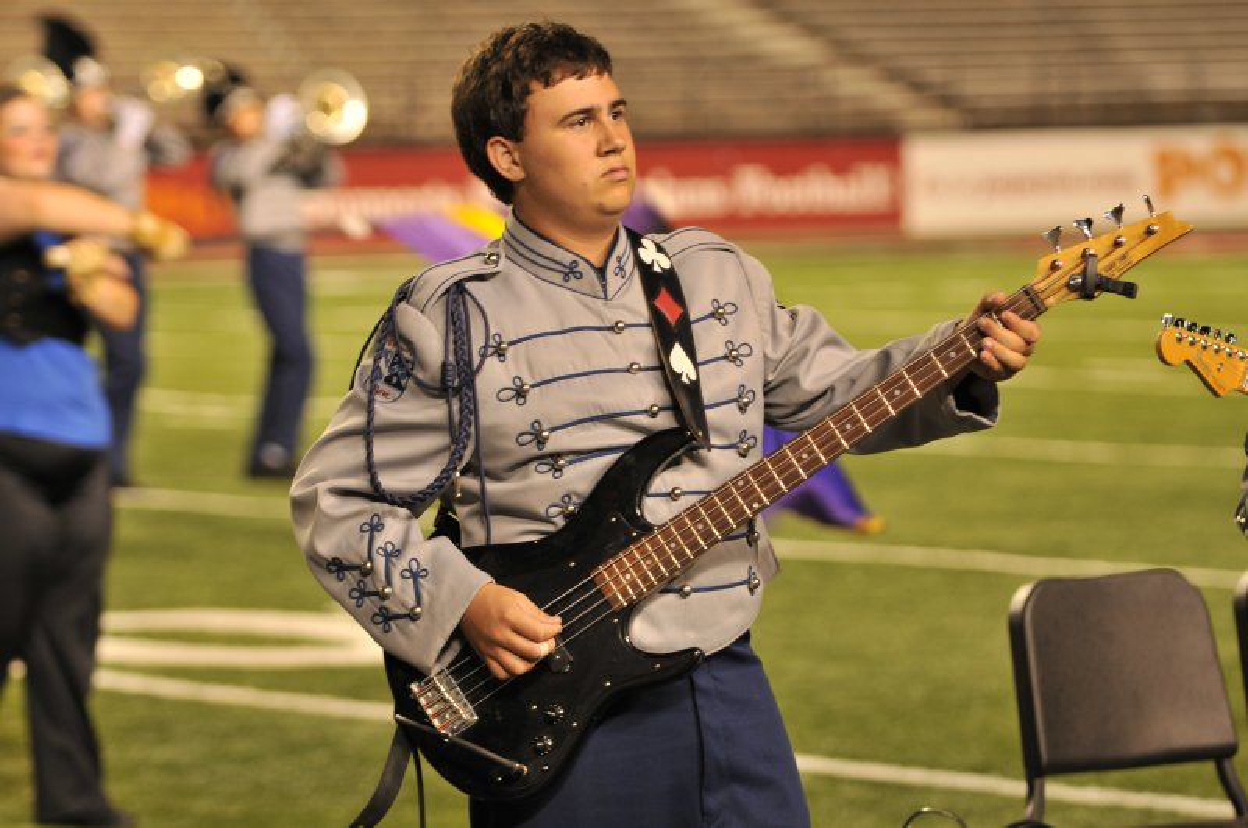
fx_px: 6023
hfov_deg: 11.8
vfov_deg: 7.9
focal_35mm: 174
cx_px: 624
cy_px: 414
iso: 280
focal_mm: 116
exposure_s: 1/60
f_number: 2.8
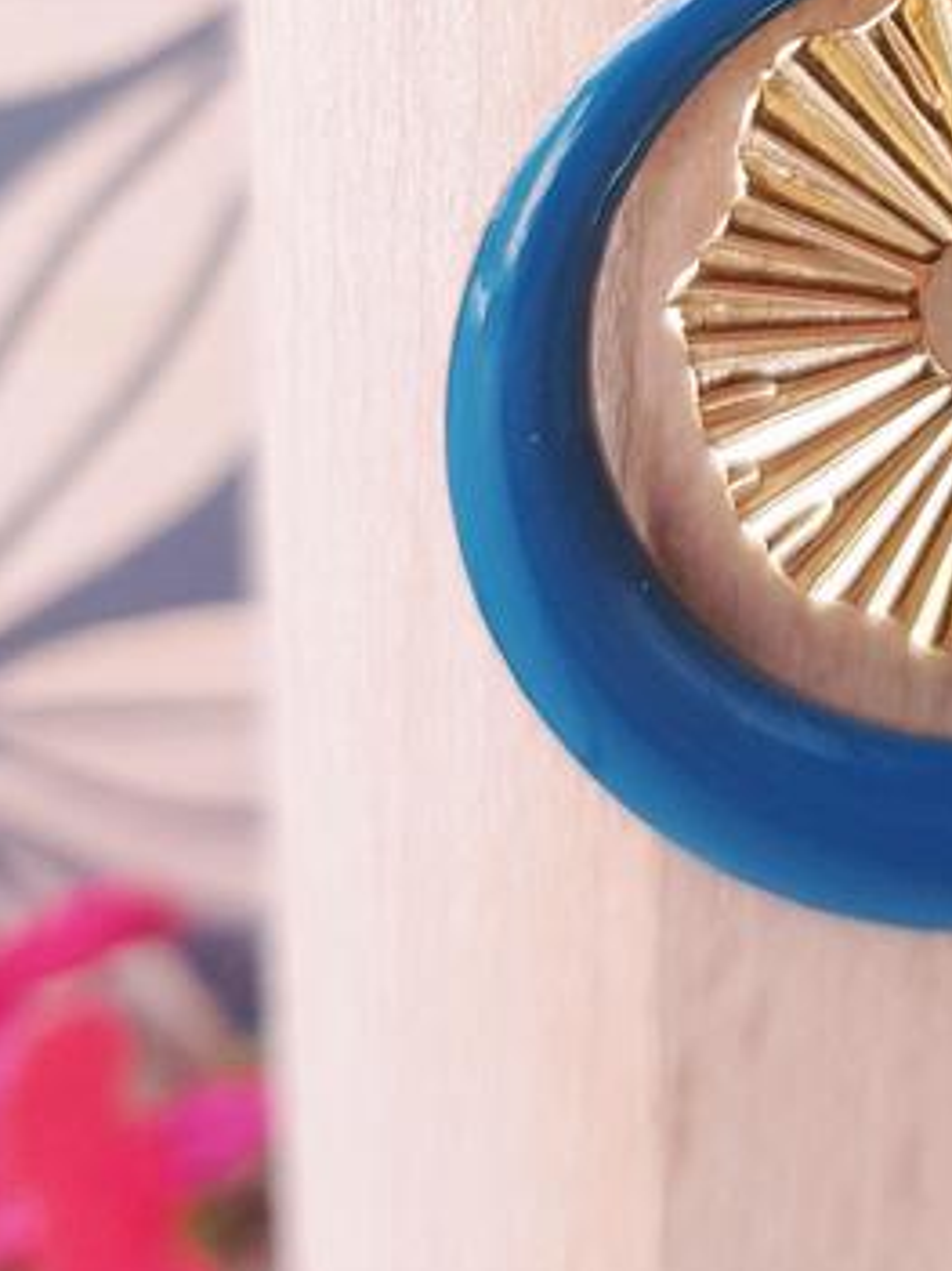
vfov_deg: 20.8
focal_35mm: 89
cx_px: 1035
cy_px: -181
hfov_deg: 16.1
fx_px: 3266
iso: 40
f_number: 1.7
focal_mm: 4.2
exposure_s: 1/153
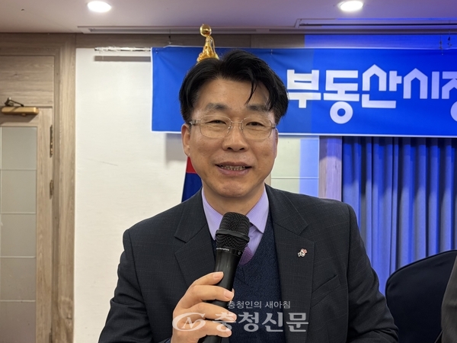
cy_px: 172
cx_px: 228
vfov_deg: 53.1
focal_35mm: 26
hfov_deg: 67.3
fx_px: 343
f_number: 1.6
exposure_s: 1/60
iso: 200
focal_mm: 5.96
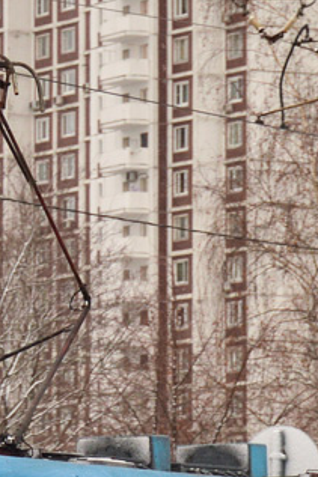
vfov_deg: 6.5
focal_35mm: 318
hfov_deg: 4.3
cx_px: -5
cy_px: 480
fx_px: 4218
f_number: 5.6
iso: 200
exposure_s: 1/400
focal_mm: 56
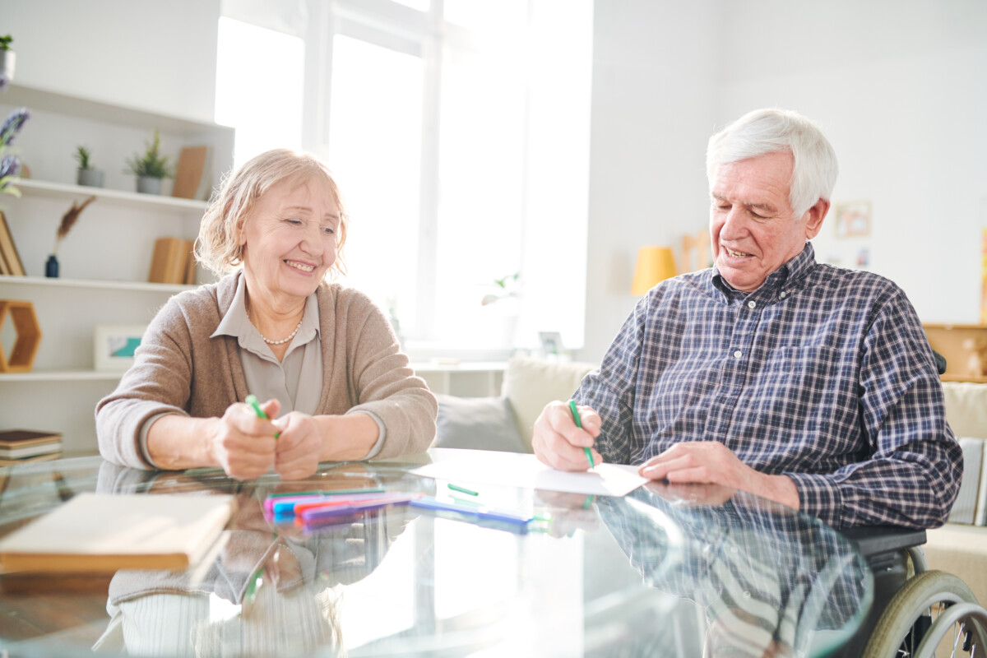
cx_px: 494
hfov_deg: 54.4
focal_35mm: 35
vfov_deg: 37.9
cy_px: 329
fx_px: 960
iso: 500
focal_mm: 35
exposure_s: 1/200
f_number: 2.5
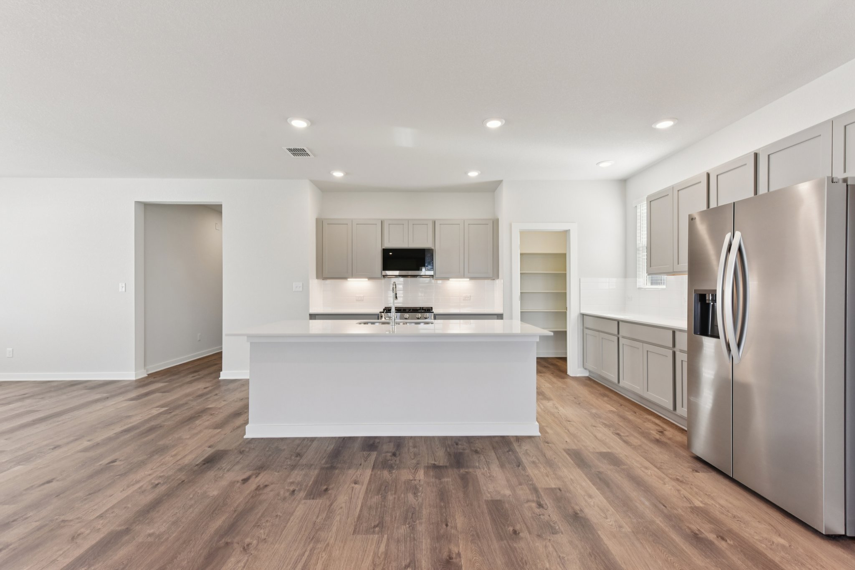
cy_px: 285
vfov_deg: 73.8
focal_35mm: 16
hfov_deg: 96.7
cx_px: 428
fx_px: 380
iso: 400
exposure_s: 1/40
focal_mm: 16
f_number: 8
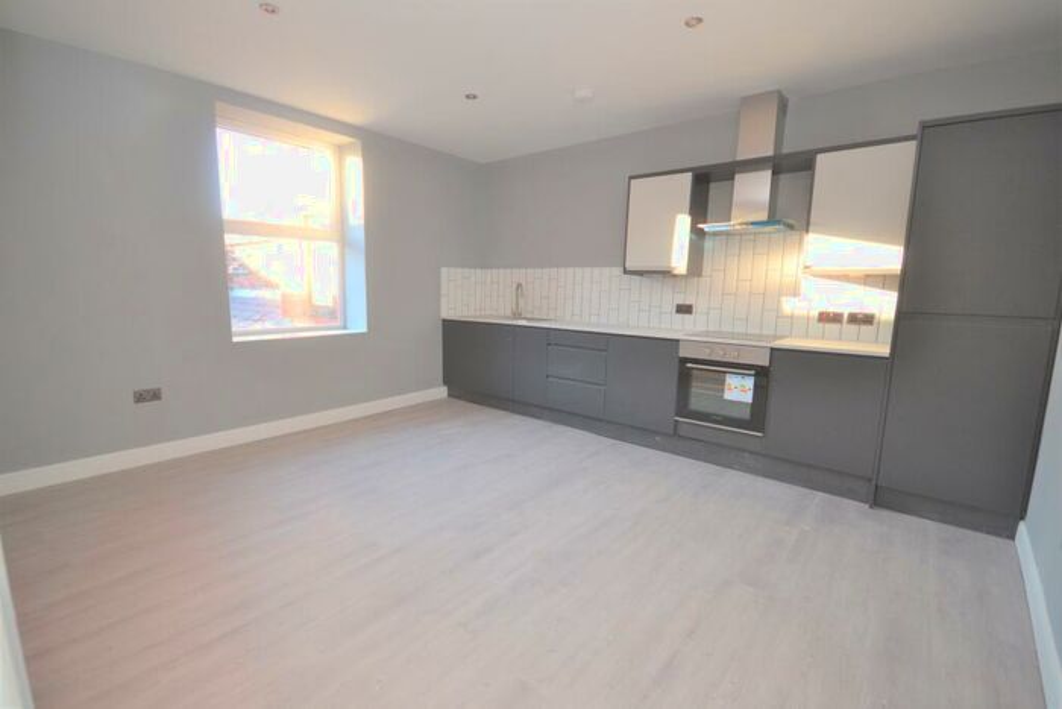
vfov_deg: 77.4
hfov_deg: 100.4
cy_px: 354
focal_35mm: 15
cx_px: 531
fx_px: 443
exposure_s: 1/60
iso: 400
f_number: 4
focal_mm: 10
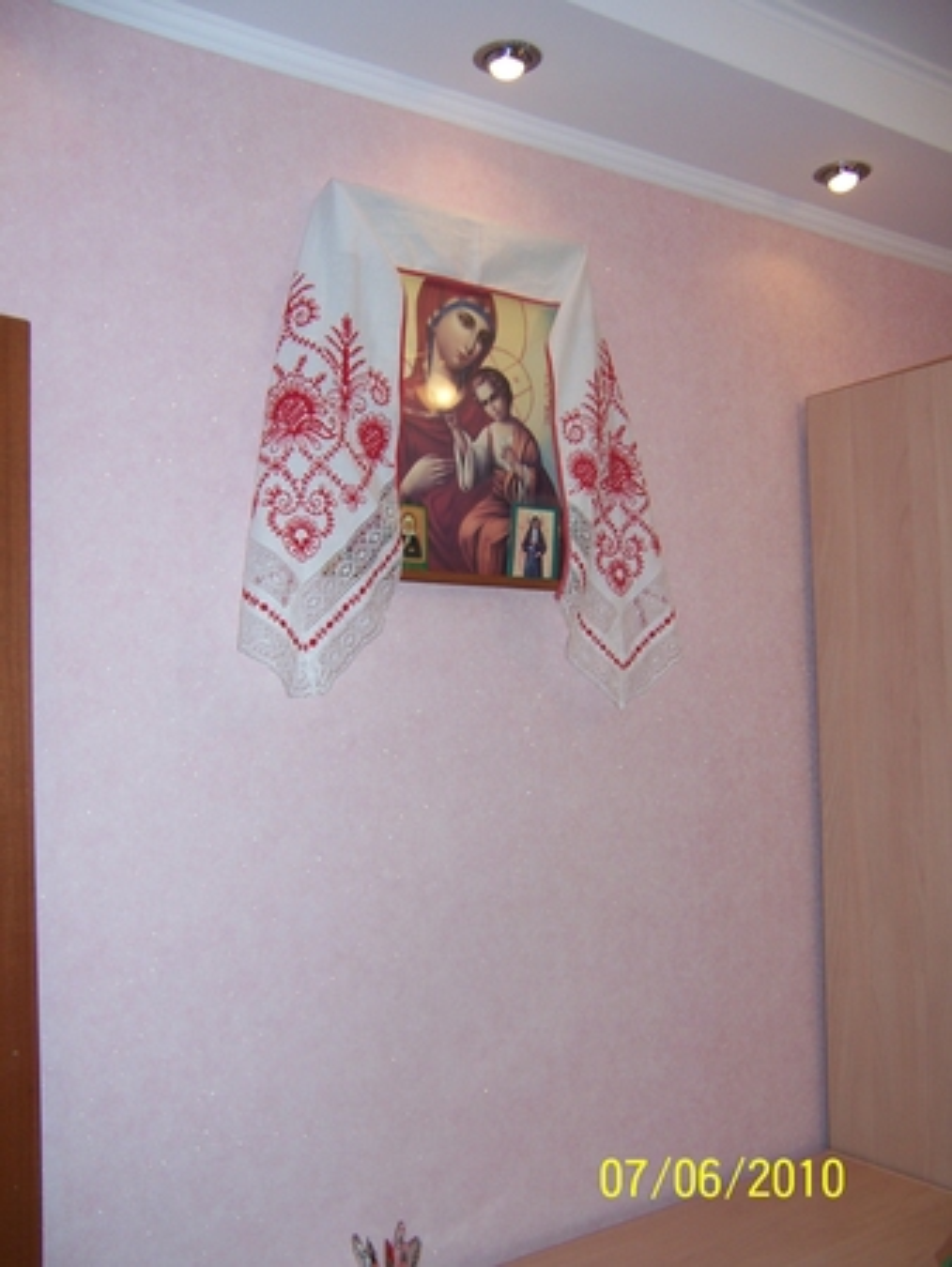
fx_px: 1209
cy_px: 634
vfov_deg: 55.3
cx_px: 476
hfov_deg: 43.0
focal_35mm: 33
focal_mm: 5.5
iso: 80
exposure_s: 1/60
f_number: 2.8
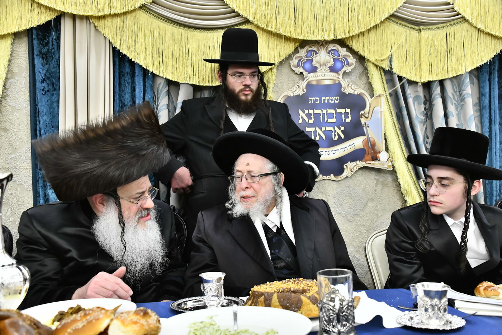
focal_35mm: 36
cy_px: 168
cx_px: 251
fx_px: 502
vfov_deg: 36.9
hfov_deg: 53.1
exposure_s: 1/160
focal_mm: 36
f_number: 5.6
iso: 3200
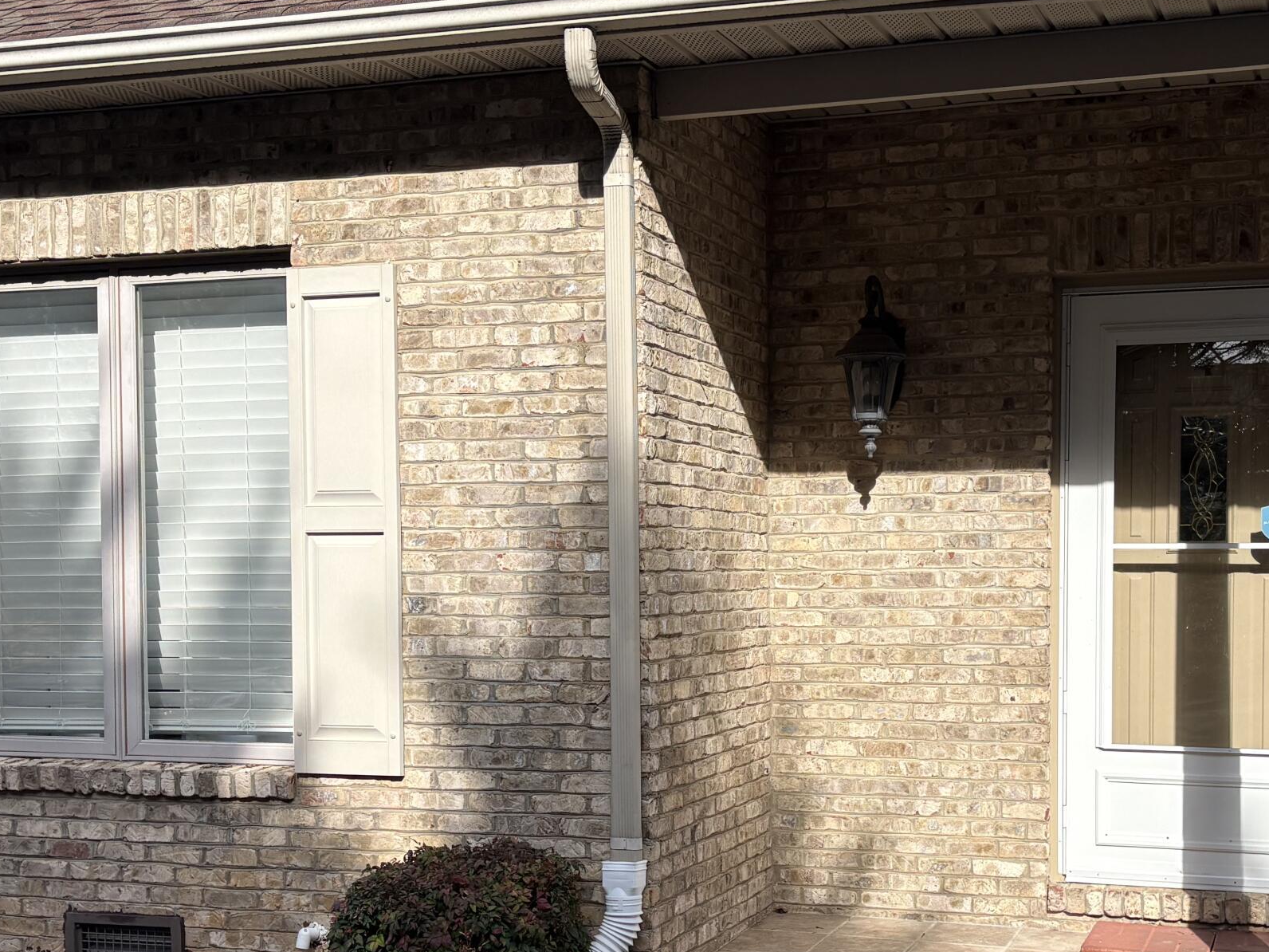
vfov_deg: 29.4
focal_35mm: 49
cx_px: 783
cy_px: 643
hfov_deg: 38.7
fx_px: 1796
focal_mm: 5.96
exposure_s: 1/2747
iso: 50
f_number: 1.6
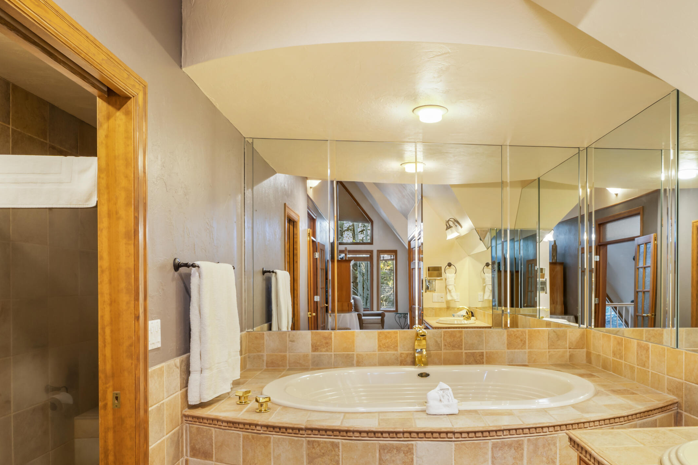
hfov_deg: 71.6
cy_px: 314
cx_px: 423
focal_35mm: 25
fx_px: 476
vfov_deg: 51.0
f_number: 8
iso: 250
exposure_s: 10
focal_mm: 17.4
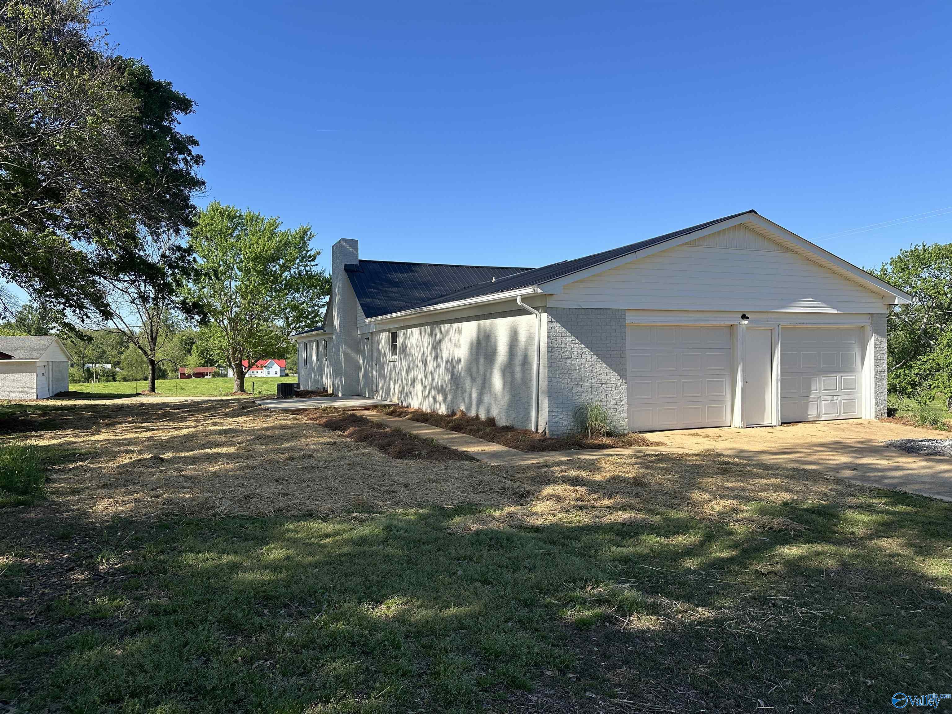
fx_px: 660
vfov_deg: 56.8
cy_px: 357
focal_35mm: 24
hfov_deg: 71.6
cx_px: 476
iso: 80
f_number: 1.78
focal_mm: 6.86
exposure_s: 1/3058
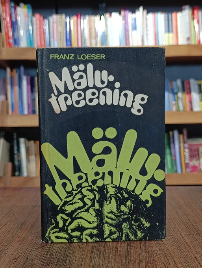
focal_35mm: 41
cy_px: 134
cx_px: 101
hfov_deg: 35.2
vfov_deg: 45.7
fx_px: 318
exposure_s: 1/100
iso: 487
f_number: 1.65
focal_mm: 6.11
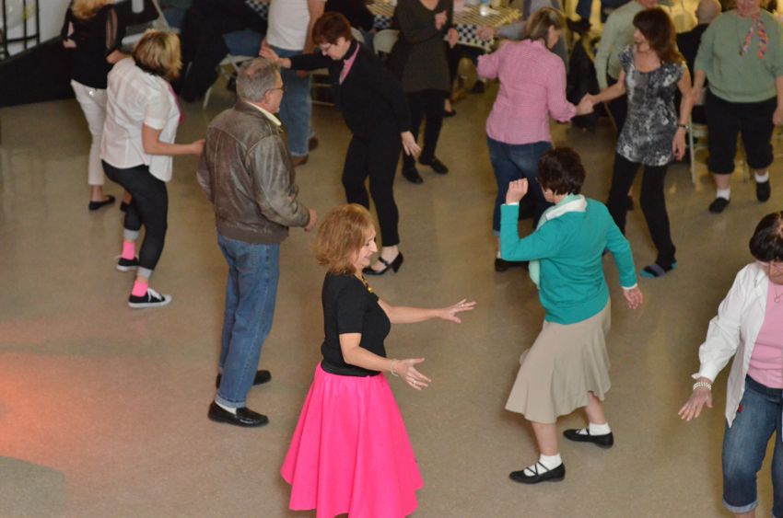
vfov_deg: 18.1
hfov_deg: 27.0
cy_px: 259
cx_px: 392
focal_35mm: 75
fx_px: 1628
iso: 4000
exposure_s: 1/250
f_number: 2.8
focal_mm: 50
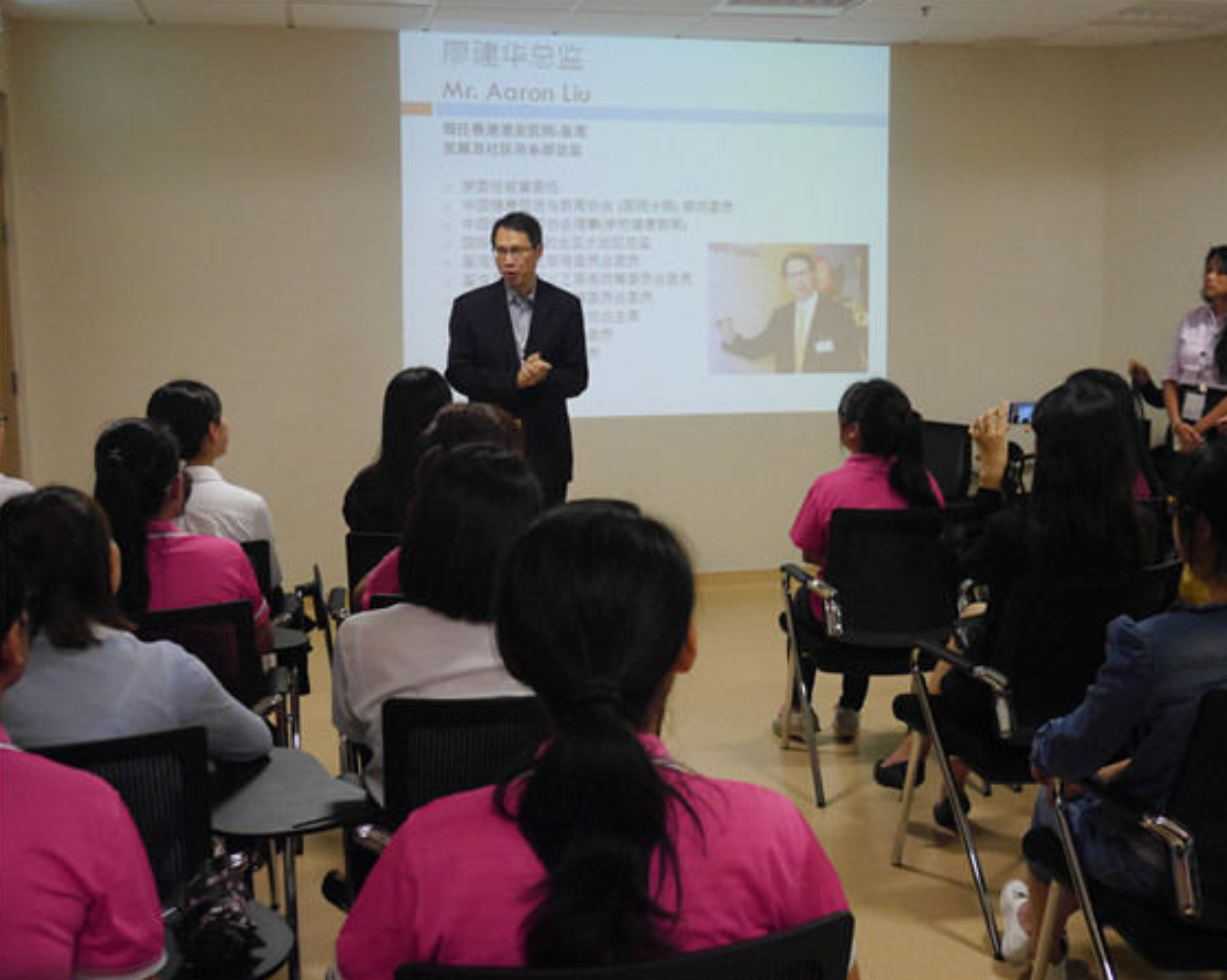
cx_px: 653
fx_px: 1525
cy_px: 488
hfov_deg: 43.8
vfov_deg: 35.7
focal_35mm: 42
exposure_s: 1/60
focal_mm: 20
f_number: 4.4
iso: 2000
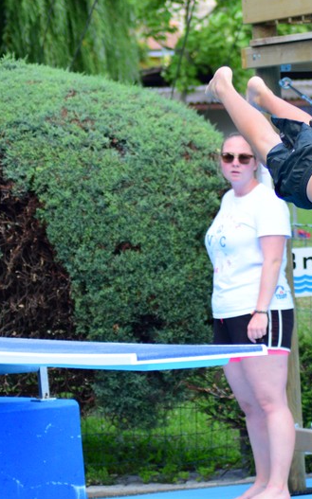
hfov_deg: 6.3
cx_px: 325
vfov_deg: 10.1
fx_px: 2832
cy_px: 221
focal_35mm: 208
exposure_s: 1/1250
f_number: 4
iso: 720
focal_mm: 70
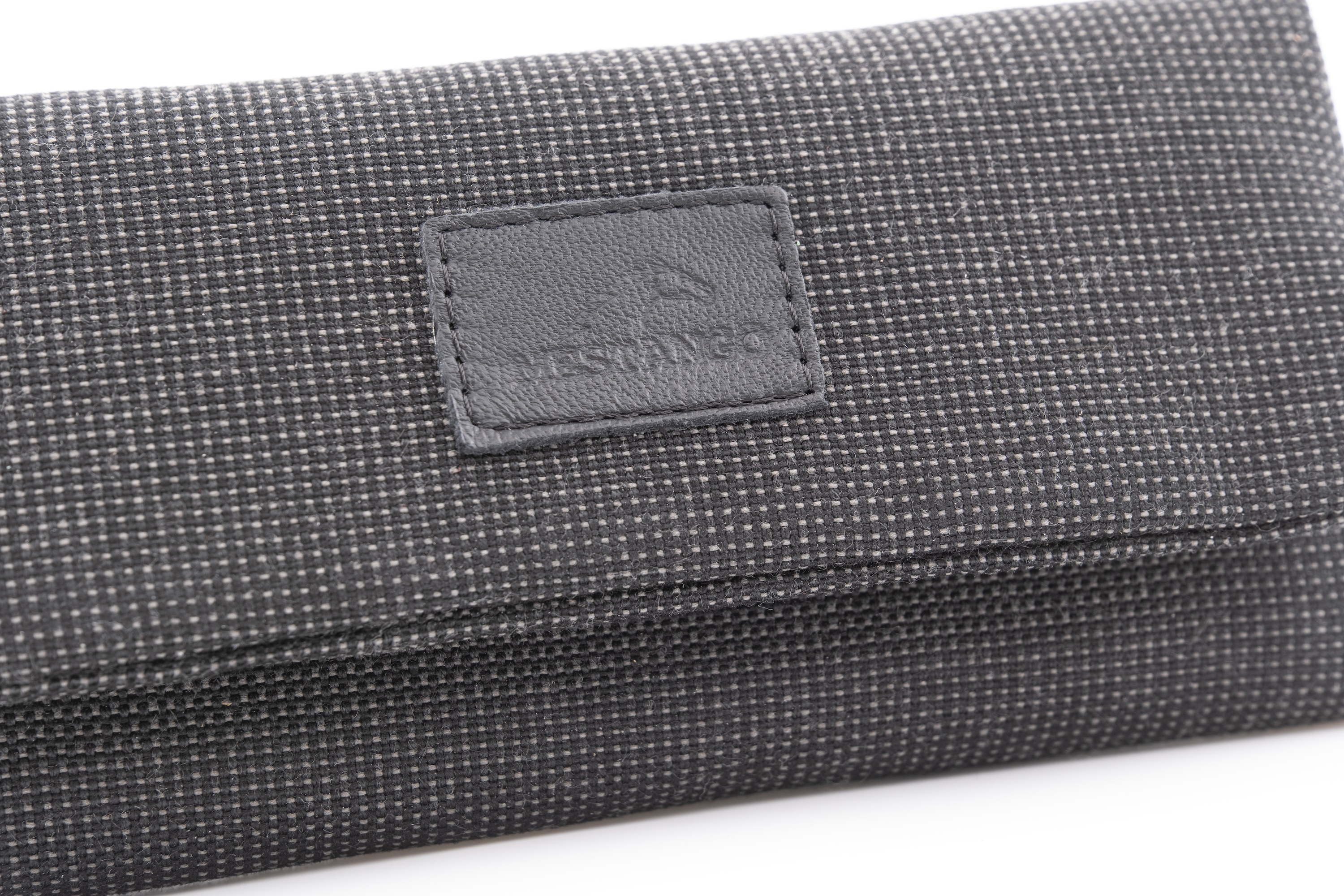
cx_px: 672
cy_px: 448
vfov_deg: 18.2
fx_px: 2800
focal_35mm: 75
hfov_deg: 27.0
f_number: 7.1
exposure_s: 1/1.67
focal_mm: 50
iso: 125
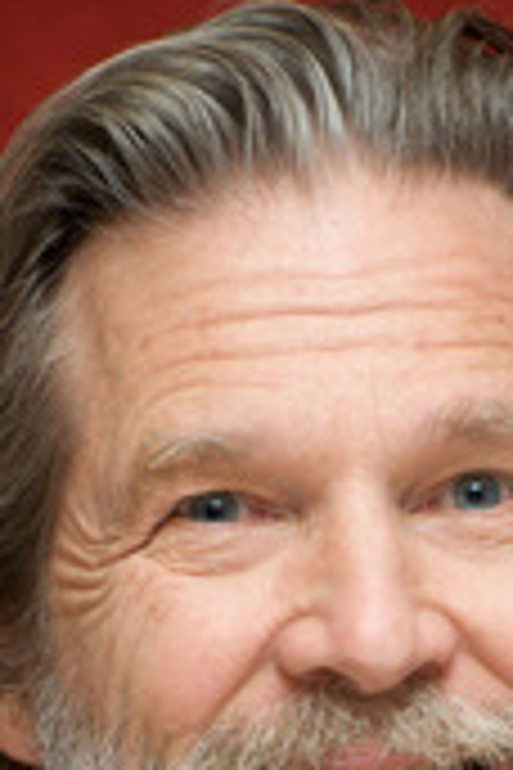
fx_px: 6733
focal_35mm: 315
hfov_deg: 4.4
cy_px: 869
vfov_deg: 6.5
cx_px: 380
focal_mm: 135
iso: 500
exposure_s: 1/60
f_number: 6.3
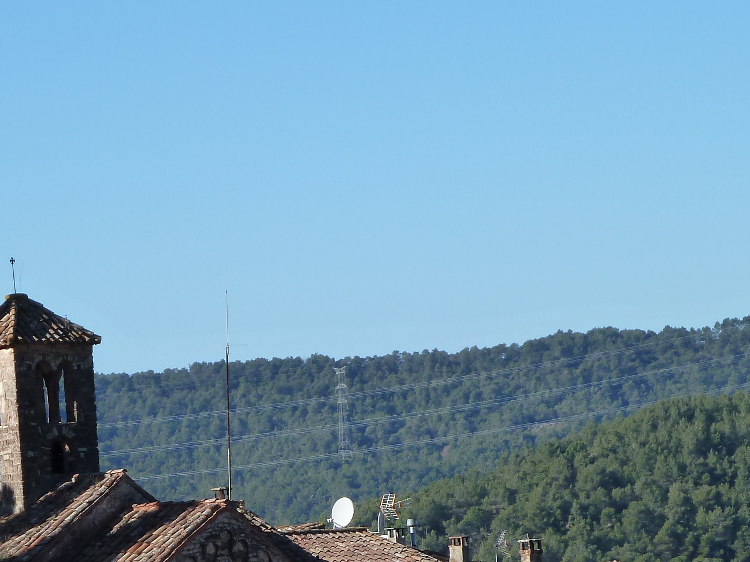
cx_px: 296
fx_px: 4744
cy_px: 500
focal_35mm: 219
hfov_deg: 9.0
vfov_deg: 6.8
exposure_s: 1/500
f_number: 4.4
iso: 125
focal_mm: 18.2
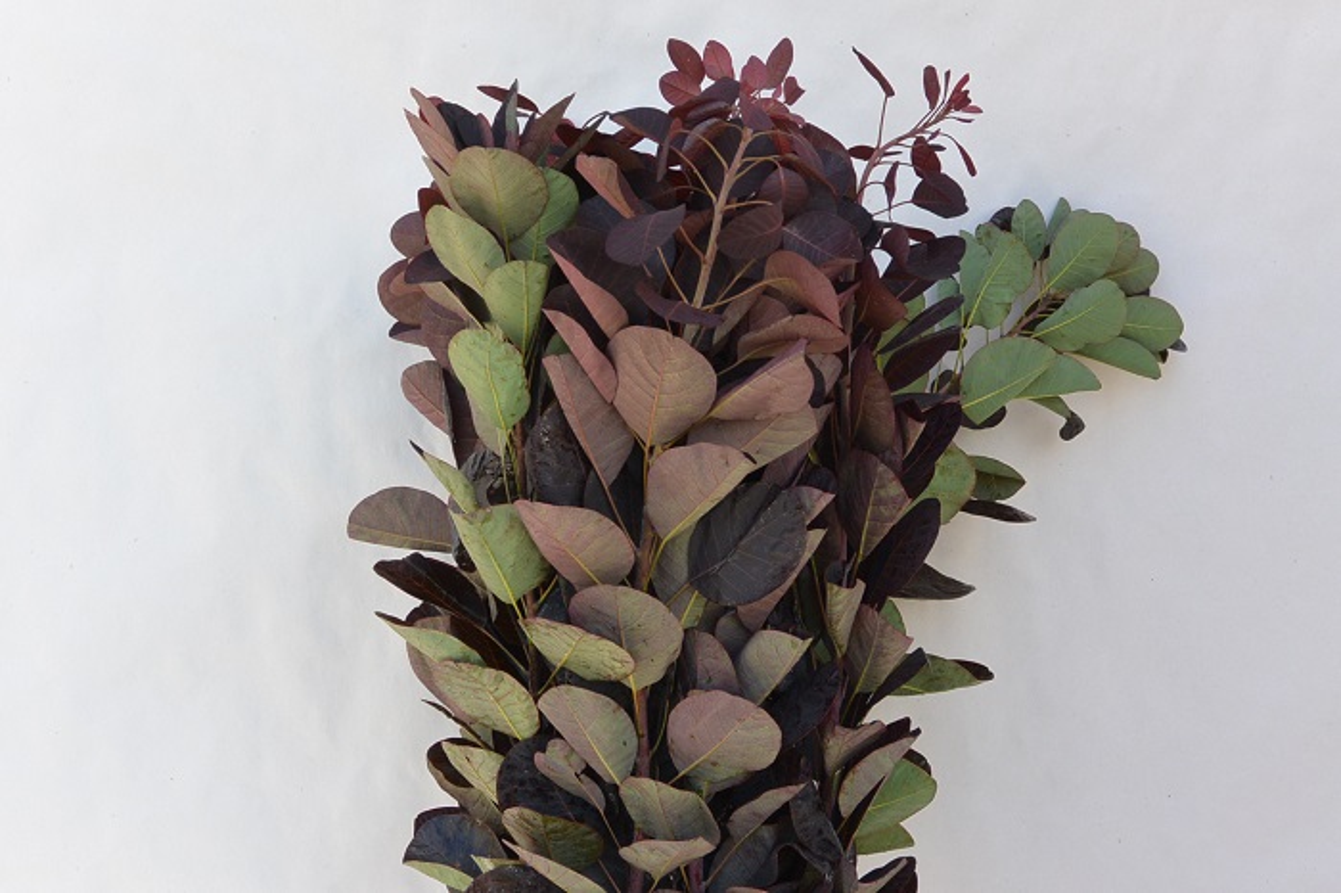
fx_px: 1750
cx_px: 670
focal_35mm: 47
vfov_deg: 28.6
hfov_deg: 41.9
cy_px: 446
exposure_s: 1/320
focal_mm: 17.5
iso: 160
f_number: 4.5
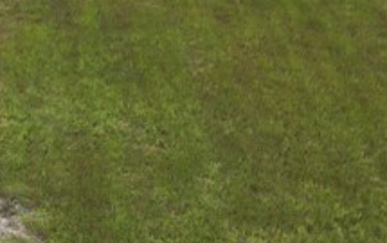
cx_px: -122
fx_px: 1278
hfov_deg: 16.3
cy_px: 139
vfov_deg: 10.9
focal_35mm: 121
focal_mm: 6.72
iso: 130
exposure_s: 1/1600
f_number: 1.7
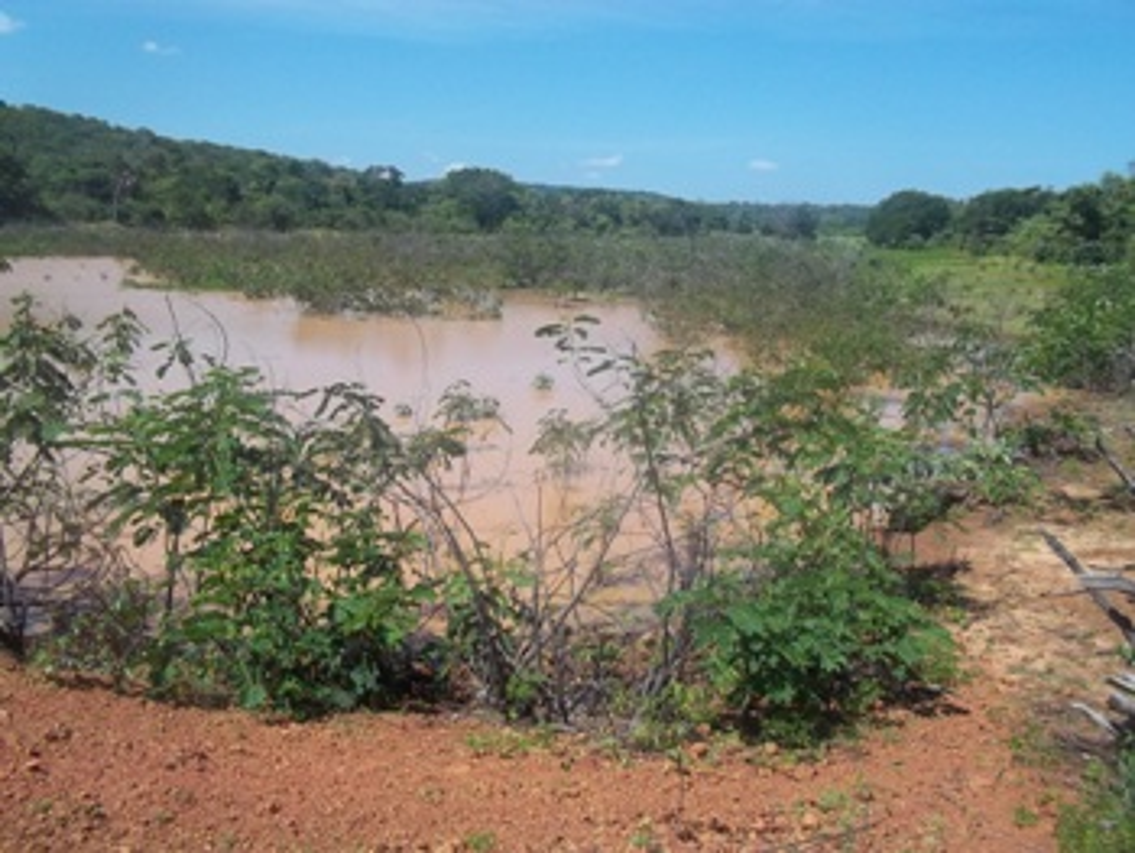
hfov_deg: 56.8
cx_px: 568
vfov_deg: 44.2
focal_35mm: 32
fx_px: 1050
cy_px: 426
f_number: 5.5
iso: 80
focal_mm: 5.7
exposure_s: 1/400
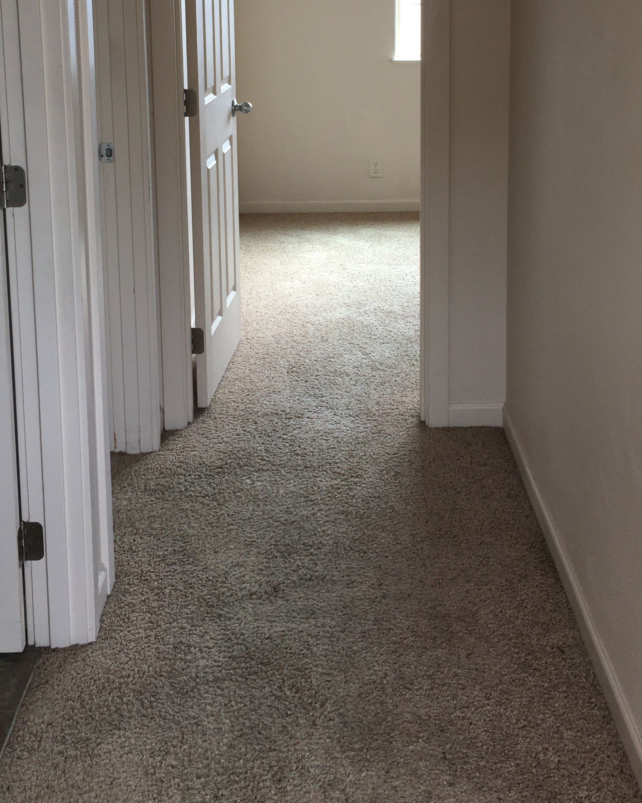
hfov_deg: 29.7
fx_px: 1211
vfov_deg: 35.6
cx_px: 299
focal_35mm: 51
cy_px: 170
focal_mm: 4.15
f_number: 2.2
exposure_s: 1/30
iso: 25
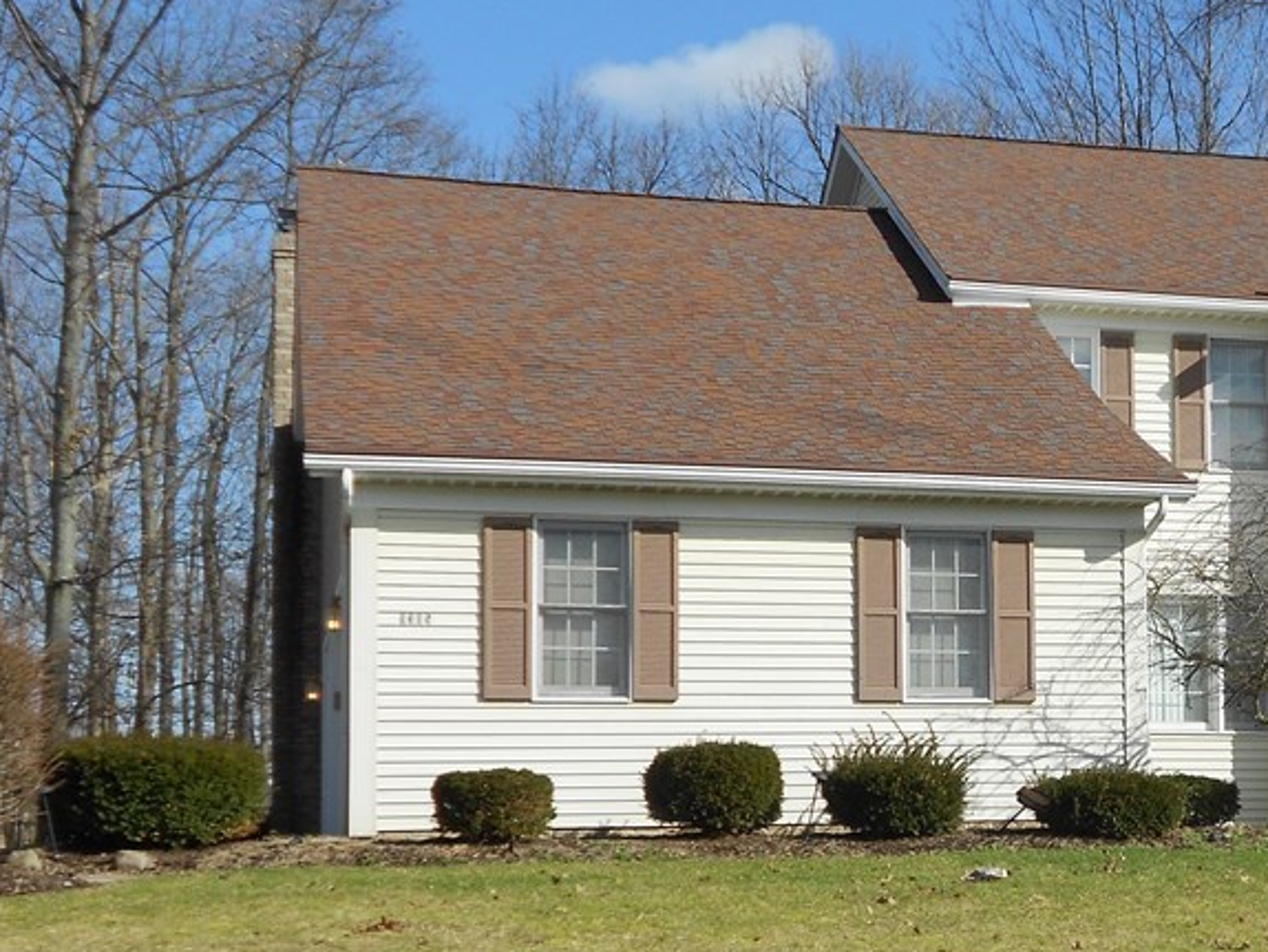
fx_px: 2419
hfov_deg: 28.4
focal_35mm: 66
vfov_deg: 22.0
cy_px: 727
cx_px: 1111
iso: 80
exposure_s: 1/800
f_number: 3.9
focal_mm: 6.7
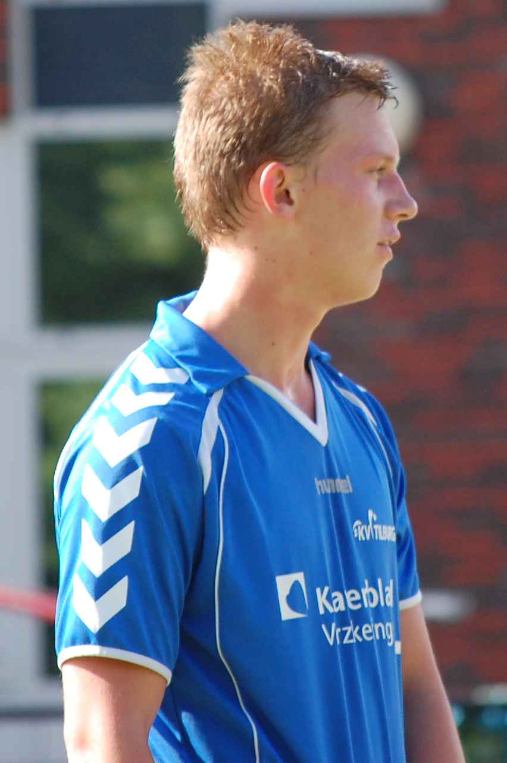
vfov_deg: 8.6
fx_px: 5081
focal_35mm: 240
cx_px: 254
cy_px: 382
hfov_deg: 5.7
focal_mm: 160
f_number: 5.3
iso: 450
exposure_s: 1/500
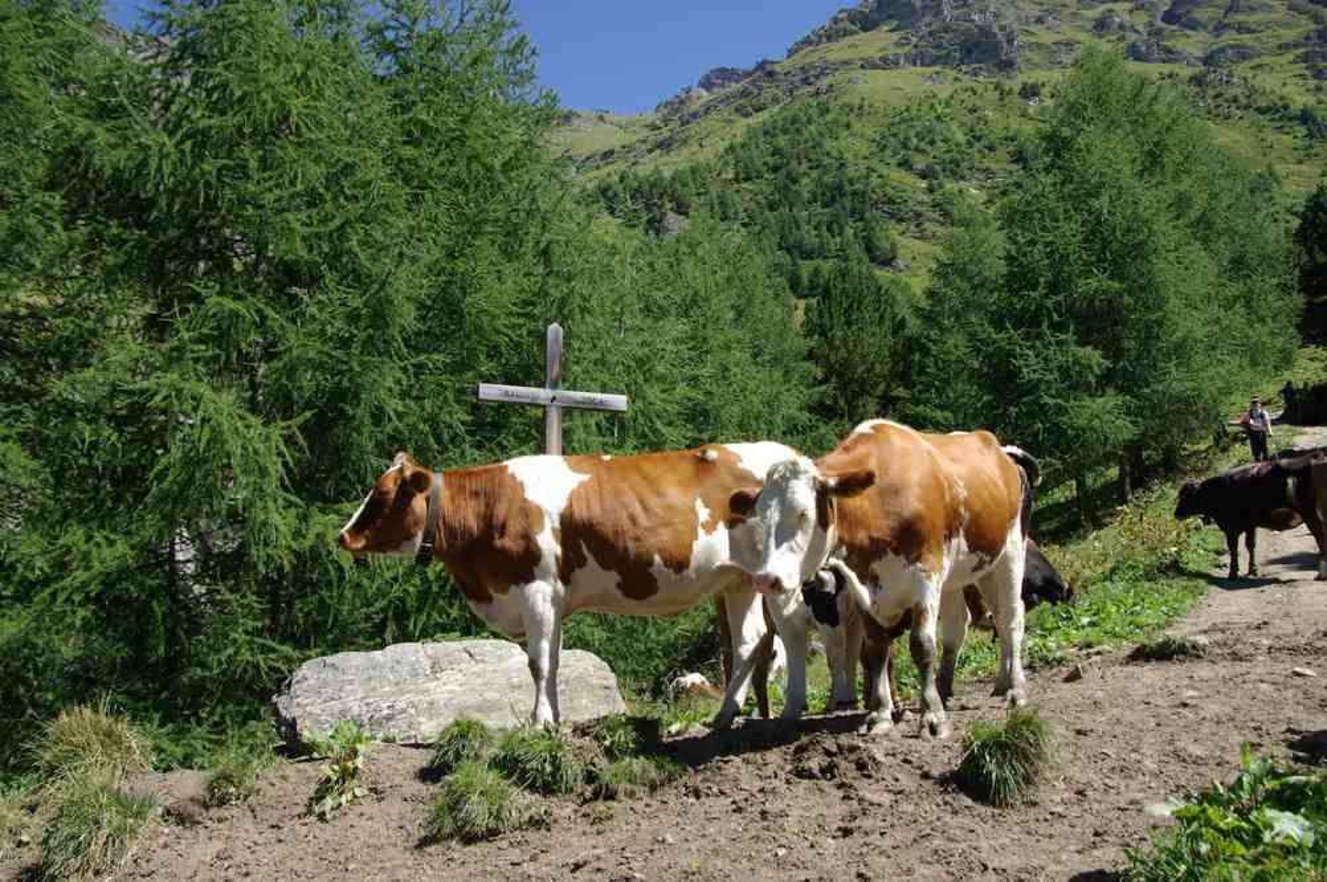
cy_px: 441
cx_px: 664
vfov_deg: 39.9
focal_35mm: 33
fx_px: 1215
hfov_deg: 57.3
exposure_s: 1/180
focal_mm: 21.9
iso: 100
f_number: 6.7
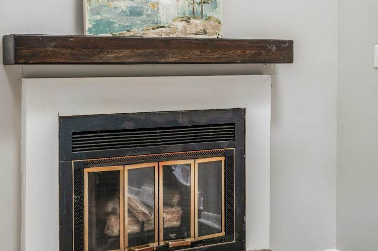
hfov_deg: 33.4
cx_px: 202
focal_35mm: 60
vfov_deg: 22.6
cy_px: 148
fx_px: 630
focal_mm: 30
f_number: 4
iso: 200
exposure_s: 1/5
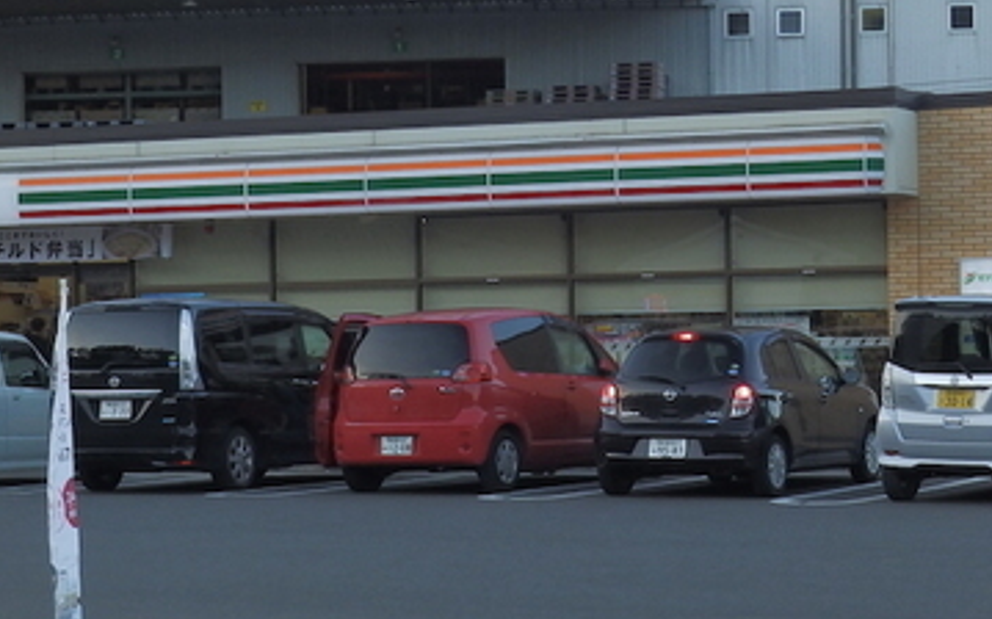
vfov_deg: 9.8
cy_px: 247
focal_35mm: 133
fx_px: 3594
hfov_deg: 15.7
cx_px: 547
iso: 80
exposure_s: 1/50
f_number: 4.6
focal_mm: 10.9
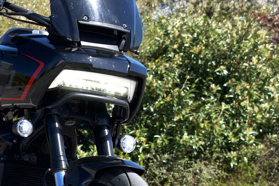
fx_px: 1848
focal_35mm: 238
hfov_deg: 8.6
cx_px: -21
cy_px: 160
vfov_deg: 5.8
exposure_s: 1/200
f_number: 9
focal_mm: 55
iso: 100
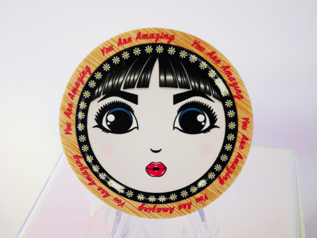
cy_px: 119
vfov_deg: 32.9
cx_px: 158
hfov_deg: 42.9
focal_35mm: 44
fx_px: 403
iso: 80
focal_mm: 7.29
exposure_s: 1/60
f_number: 4.5
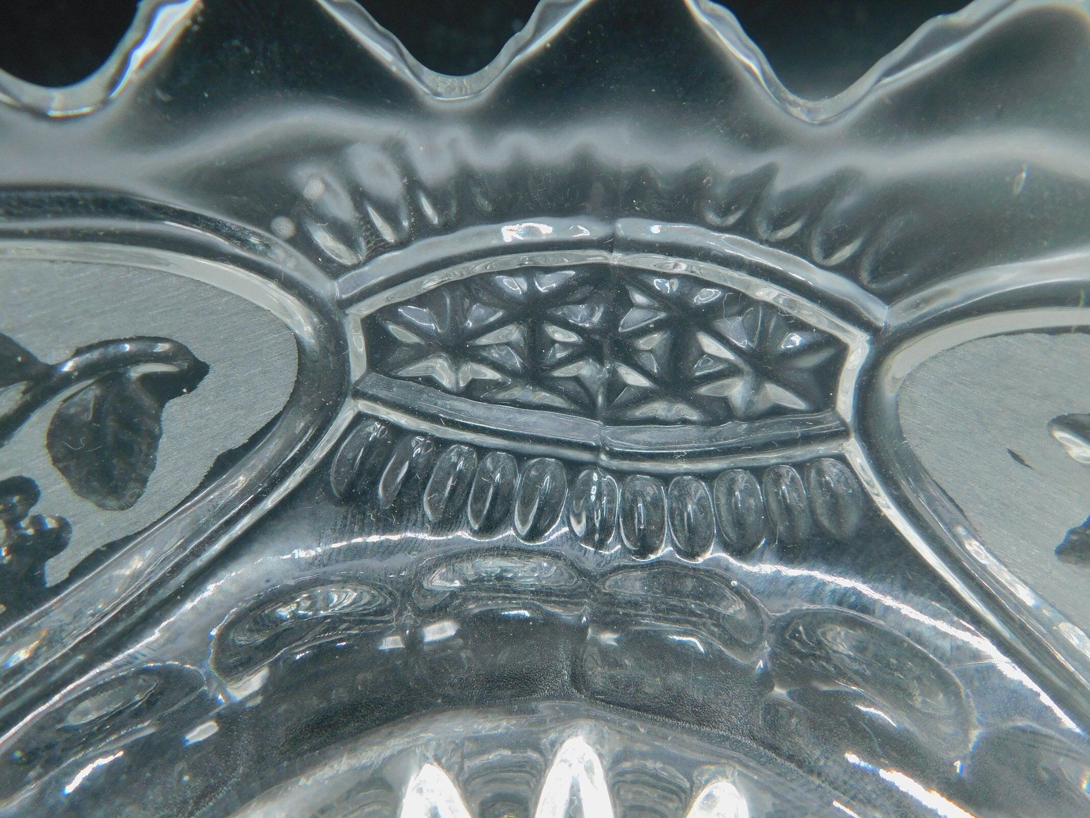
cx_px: 545
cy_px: 409
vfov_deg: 58.9
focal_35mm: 23
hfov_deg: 73.9
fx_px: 724
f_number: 3
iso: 125
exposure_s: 1/40
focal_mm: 4
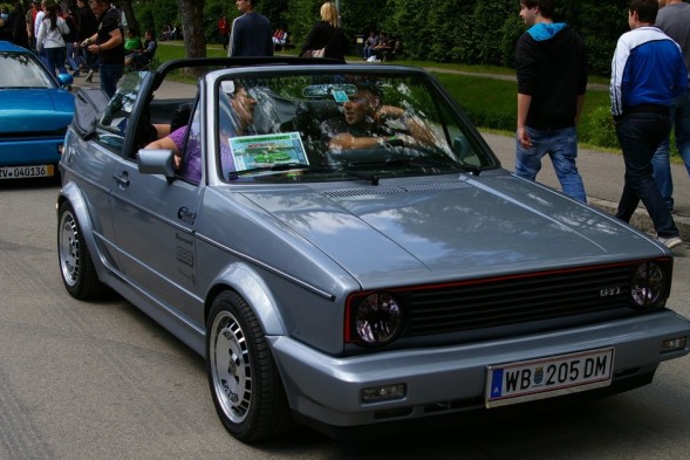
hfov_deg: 35.0
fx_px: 1093
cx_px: 348
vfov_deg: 23.8
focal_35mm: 57
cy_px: 266
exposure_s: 1/180
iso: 200
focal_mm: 28
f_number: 8
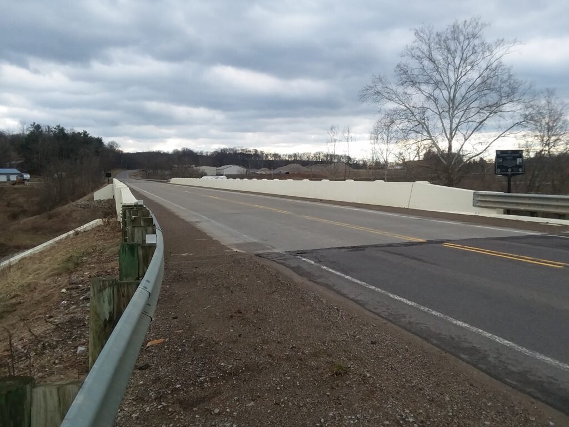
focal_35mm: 29
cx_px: 284
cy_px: 214
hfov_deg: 61.7
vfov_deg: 48.2
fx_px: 477
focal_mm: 2.47
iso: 40
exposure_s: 1/519
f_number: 1.9
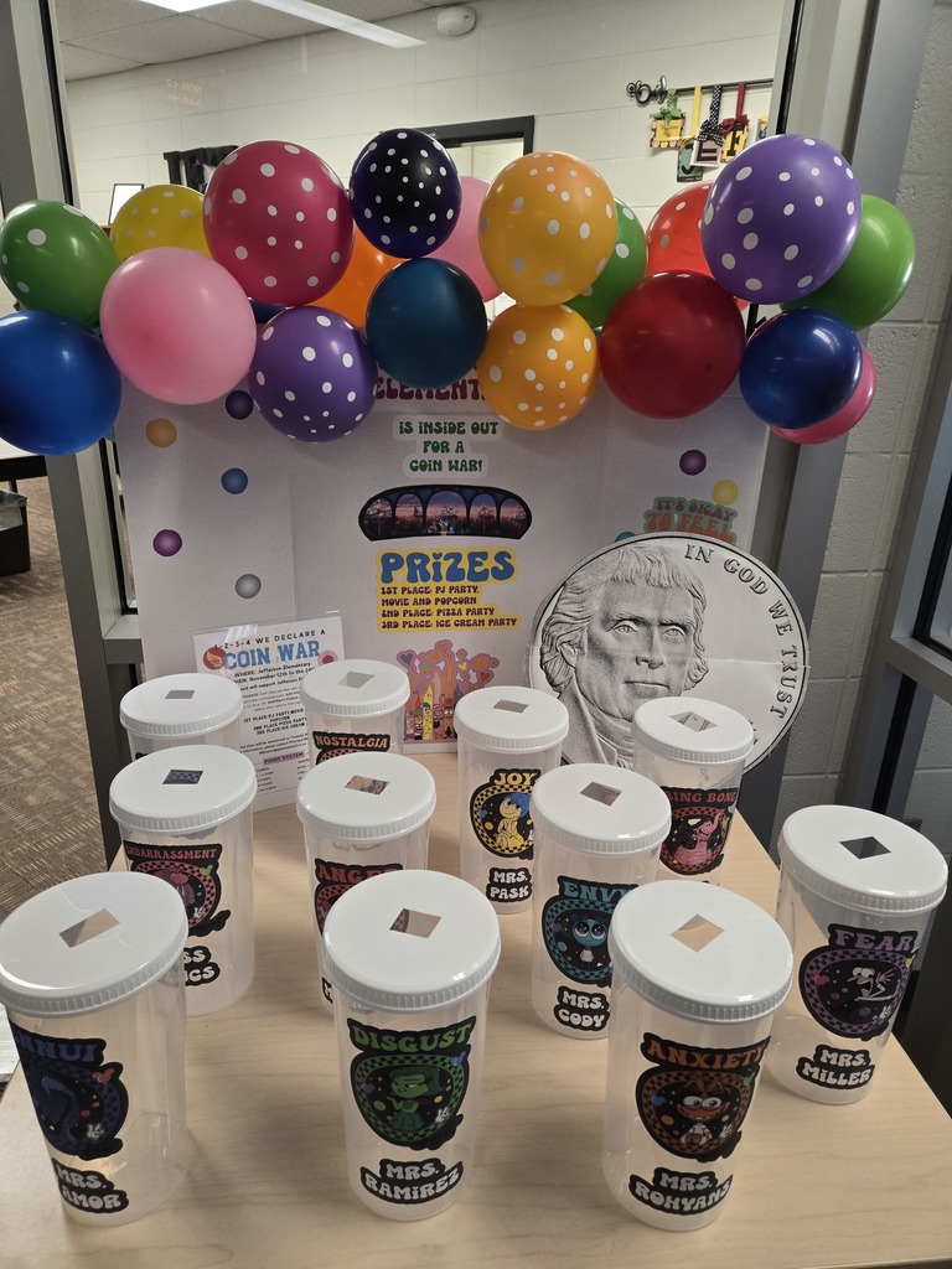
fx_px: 843
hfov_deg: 58.9
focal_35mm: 23
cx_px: 476
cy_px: 634
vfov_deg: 73.9
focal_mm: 5.4
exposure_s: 1/120
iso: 200
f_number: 1.8
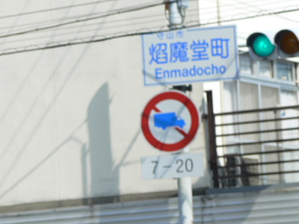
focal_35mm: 212
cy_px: 112
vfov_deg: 7.0
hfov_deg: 9.3
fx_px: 1831
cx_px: 150
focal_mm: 35.4
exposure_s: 1/400
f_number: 6.3
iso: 80
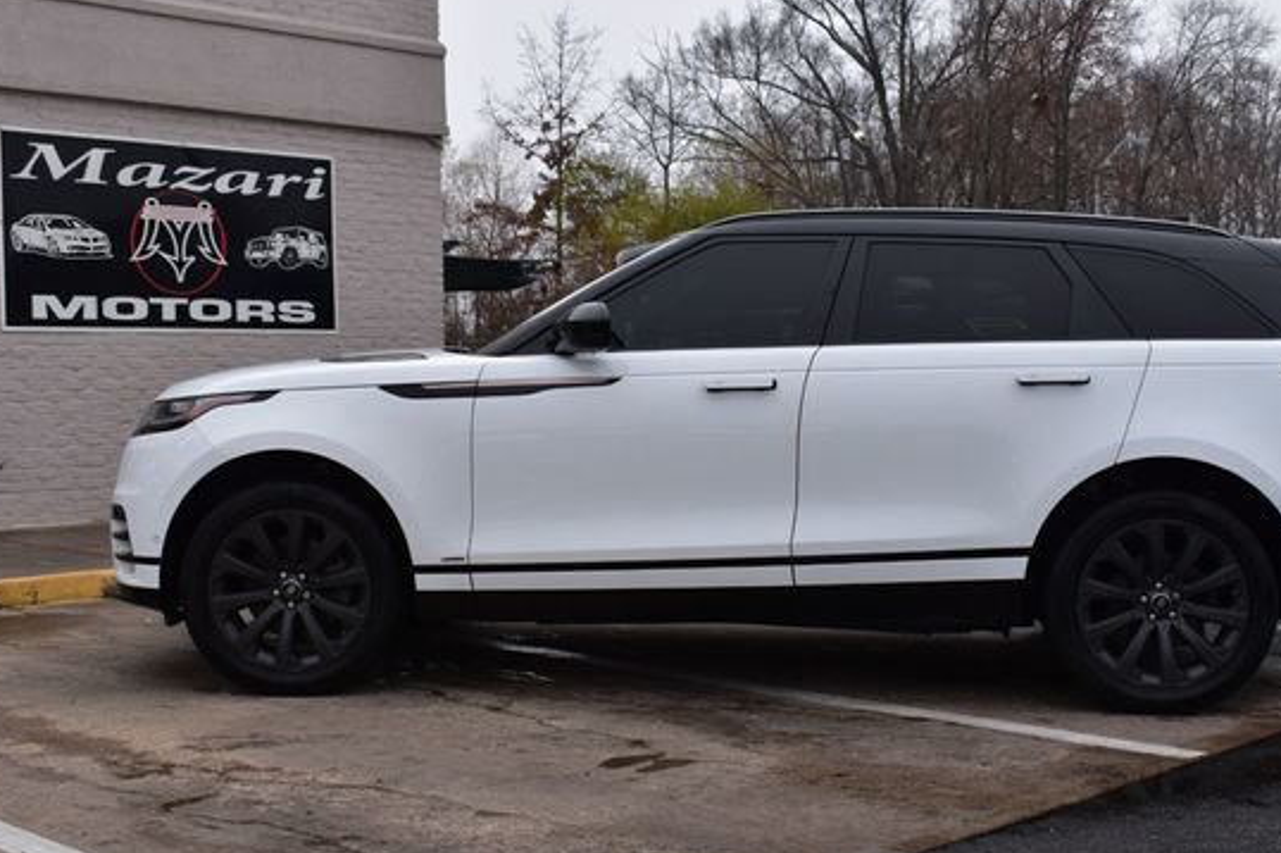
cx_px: 726
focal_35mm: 50
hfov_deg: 39.5
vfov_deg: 27.0
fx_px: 1778
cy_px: 436
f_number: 9
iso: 400
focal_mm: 28
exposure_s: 1/125
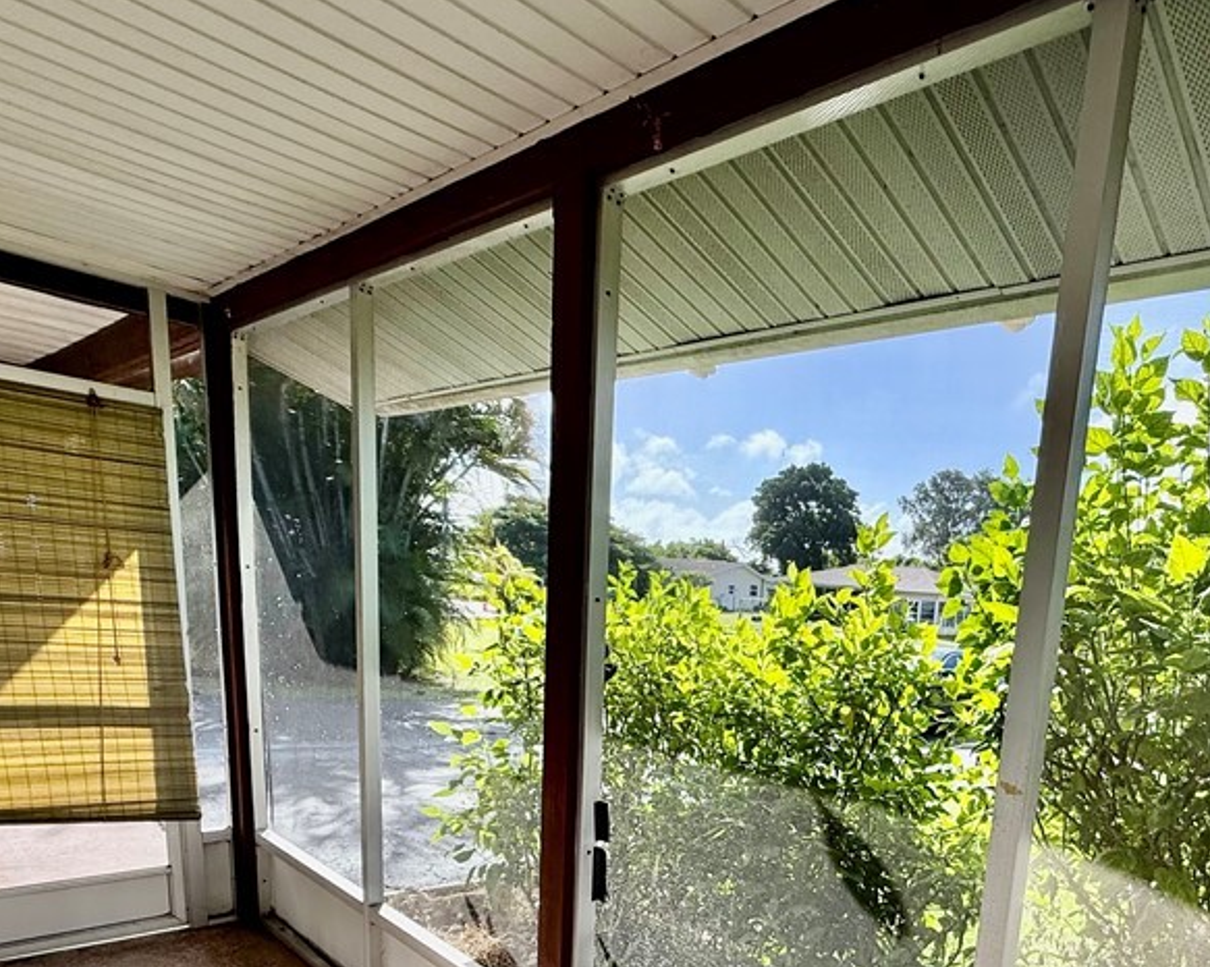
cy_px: 776
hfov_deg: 67.2
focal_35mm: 24
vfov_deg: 54.6
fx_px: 859
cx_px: 861
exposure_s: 1/494
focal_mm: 2.22
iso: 64
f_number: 2.2
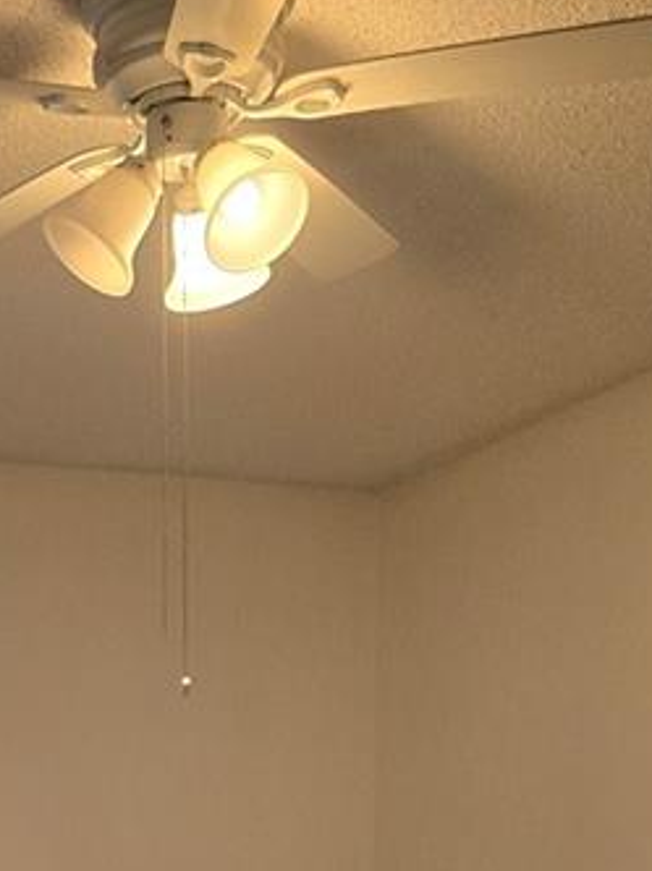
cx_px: -144
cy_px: 1402
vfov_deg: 19.6
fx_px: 2088
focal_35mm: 83
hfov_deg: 16.9
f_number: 1.7
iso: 200
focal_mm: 6.3
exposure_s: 1/120
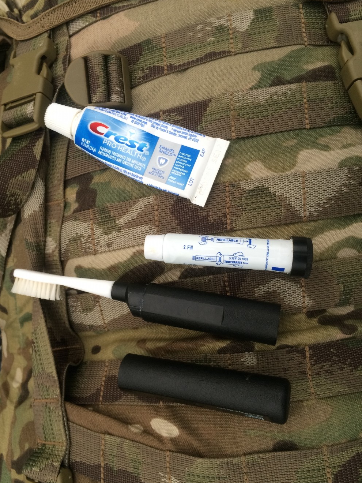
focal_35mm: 30
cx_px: 175
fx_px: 418
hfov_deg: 46.8
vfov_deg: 60.0
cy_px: 248
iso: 80
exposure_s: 1/30
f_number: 2.2
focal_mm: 4.15
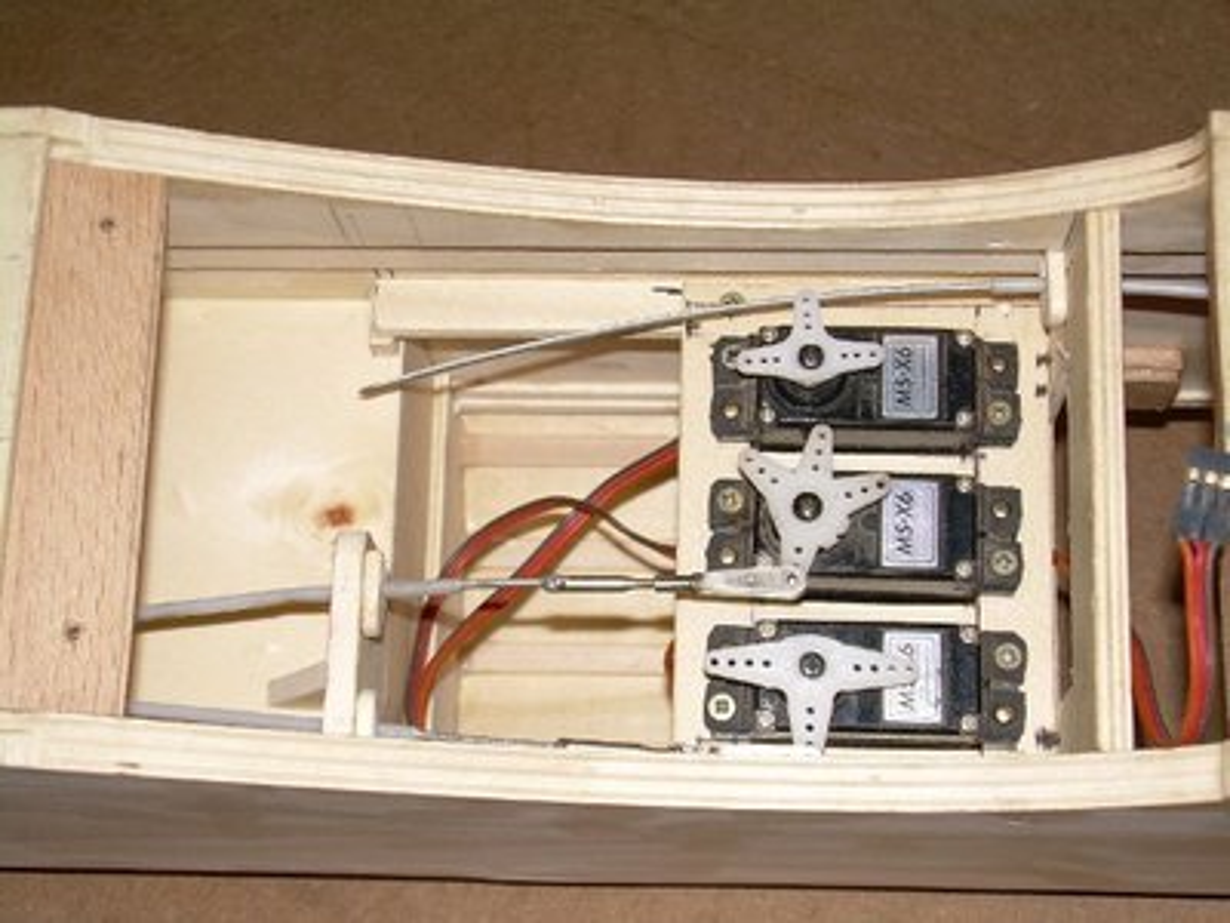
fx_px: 2310
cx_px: 615
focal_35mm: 65
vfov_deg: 22.6
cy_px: 462
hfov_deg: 29.8
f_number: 3.6
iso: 50
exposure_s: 1/60
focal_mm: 11
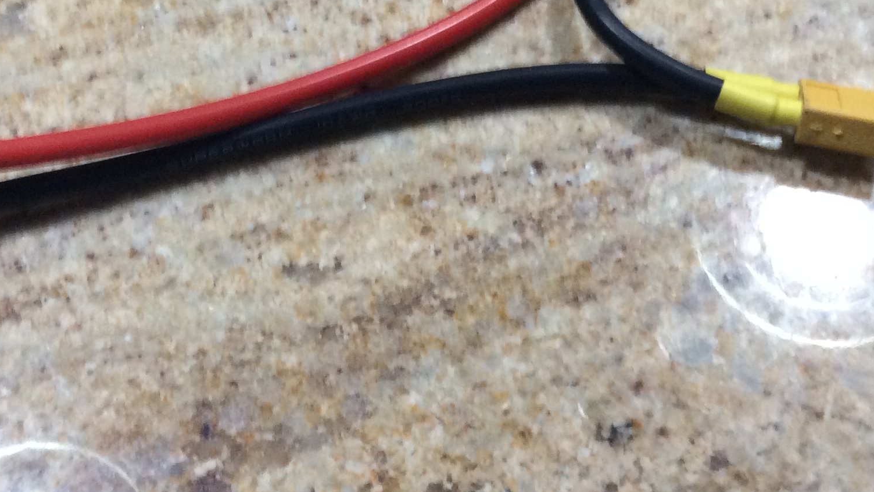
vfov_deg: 19.7
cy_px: 67
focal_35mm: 60
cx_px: 393
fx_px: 1390
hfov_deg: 34.9
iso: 160
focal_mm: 3.3
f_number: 2.4
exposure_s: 1/24
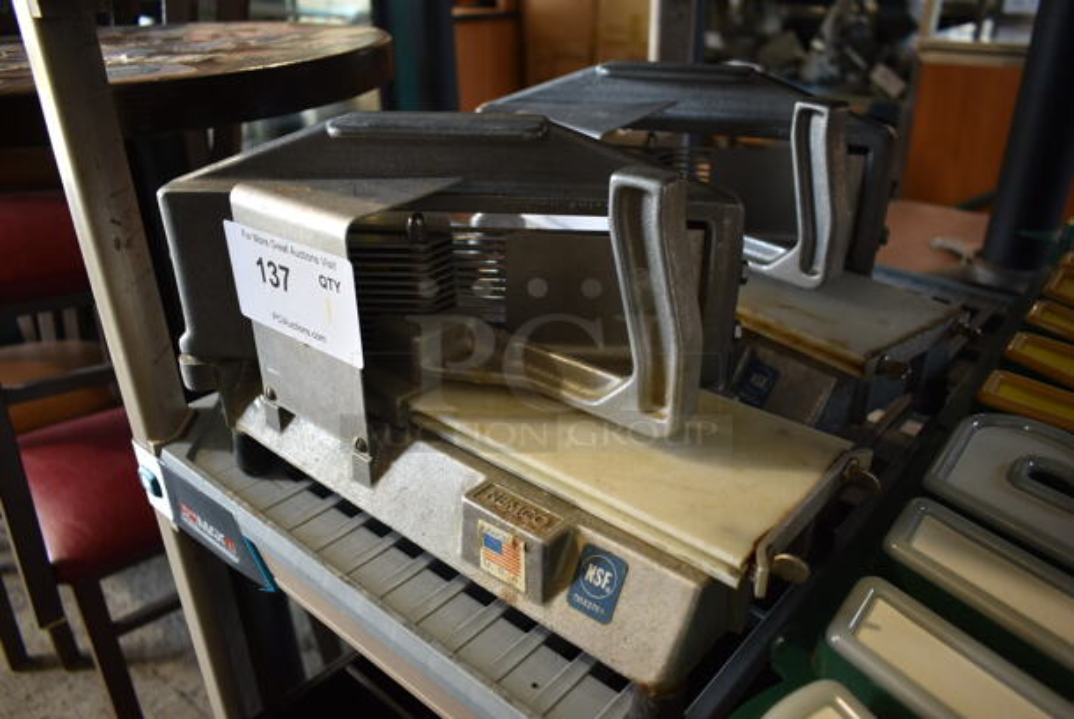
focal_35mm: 27
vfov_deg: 48.0
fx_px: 806
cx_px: 537
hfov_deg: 67.3
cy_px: 360
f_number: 3.5
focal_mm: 18
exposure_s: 1/30
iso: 250
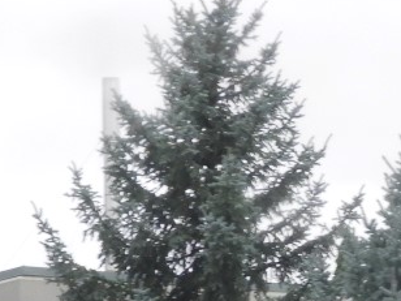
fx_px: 4611
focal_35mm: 398
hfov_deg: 4.9
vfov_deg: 3.7
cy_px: 684
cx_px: 618
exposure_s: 1/60
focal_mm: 15.2
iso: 220
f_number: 4.5
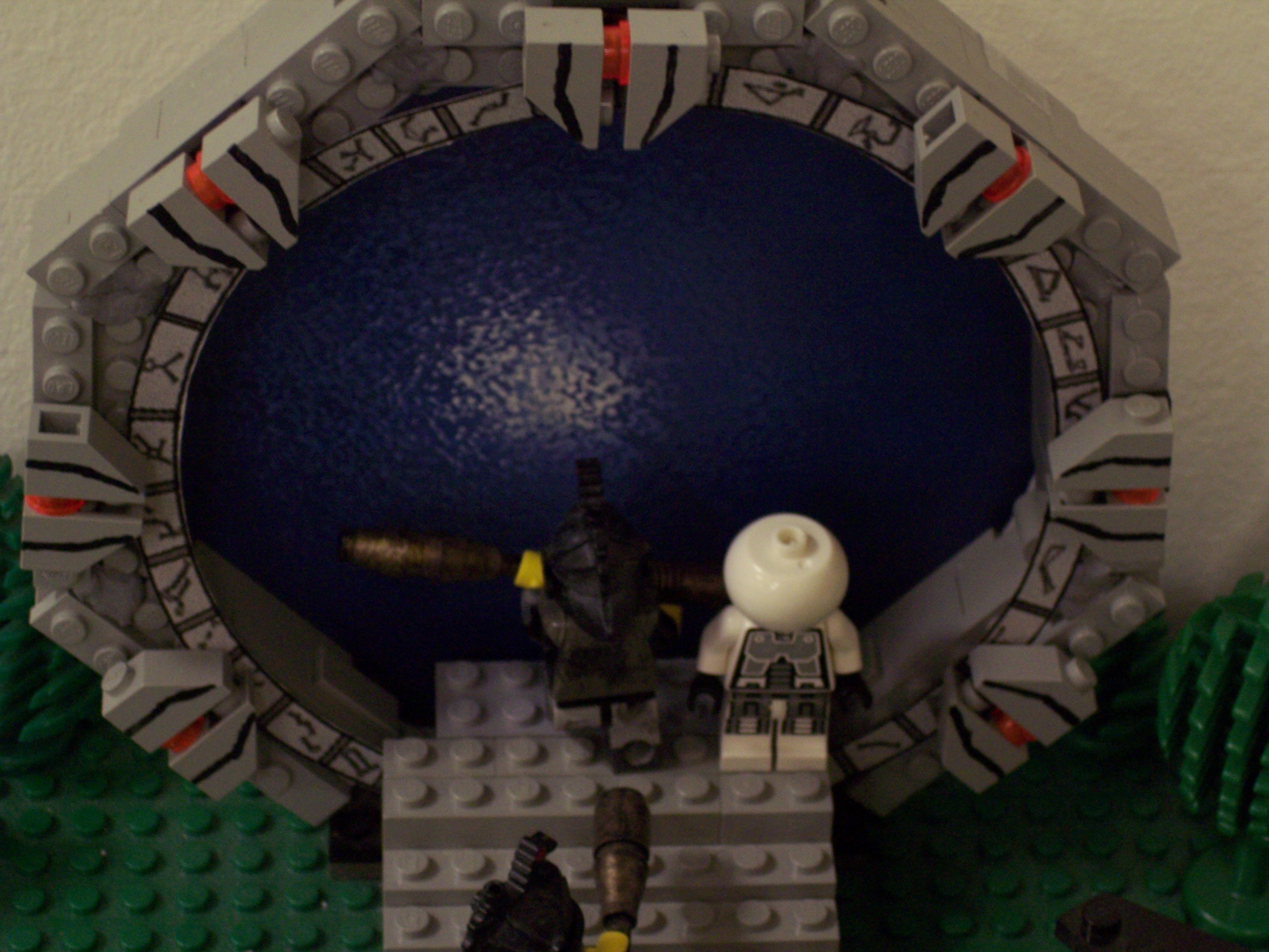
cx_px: 634
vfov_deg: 12.7
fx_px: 4289
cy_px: 476
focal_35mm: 117
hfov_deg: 16.8
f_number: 4.8
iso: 200
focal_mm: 24
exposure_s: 1/8
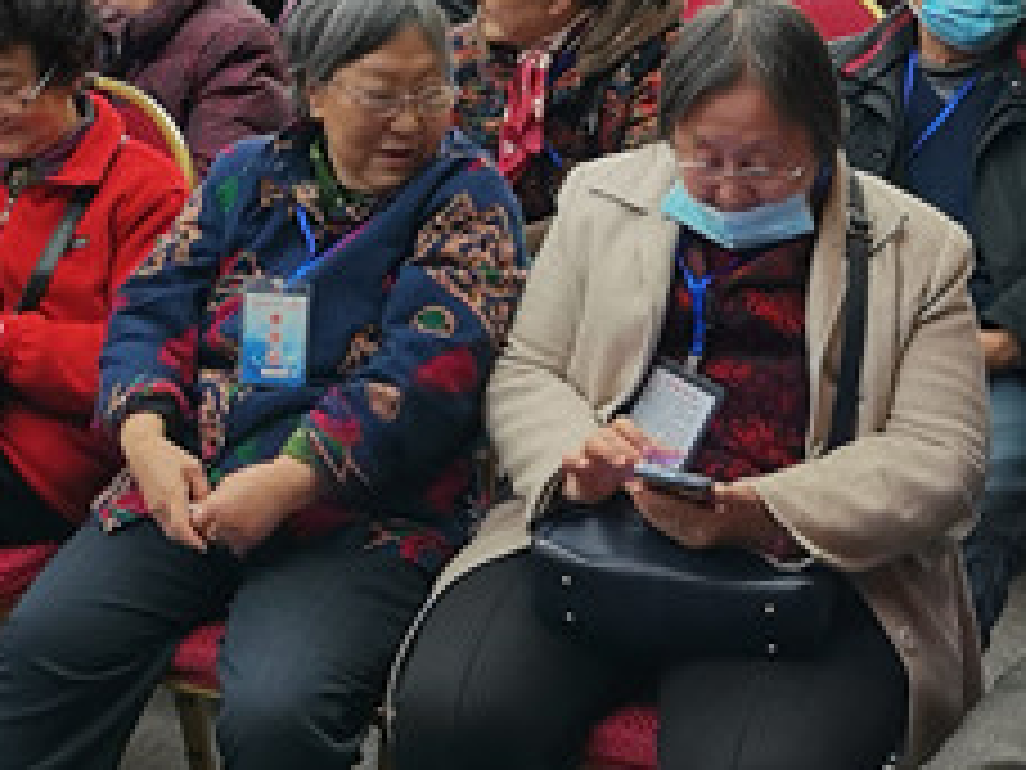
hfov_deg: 22.8
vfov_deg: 17.3
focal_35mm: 83
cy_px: -47
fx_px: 2460
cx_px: 50
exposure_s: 1/50
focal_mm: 5.58
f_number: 1.8
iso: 320
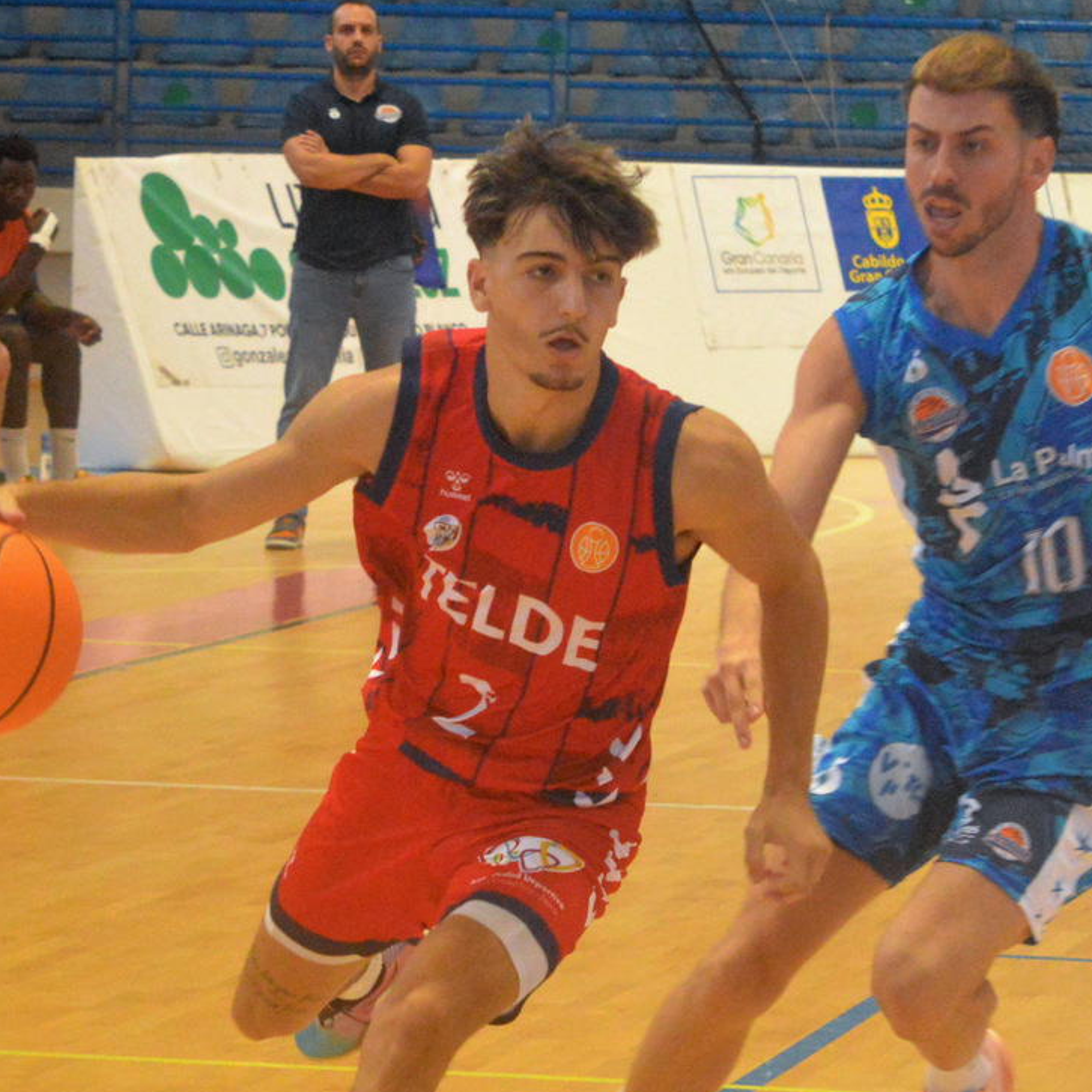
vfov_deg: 7.8
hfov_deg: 7.8
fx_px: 7990
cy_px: 723
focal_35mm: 224
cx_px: 546
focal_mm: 85
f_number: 9
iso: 3200
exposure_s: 1/400
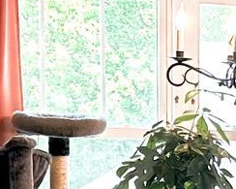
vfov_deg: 7.7
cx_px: 382
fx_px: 1375
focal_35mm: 197
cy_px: 288
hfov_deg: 9.5
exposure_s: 1/120
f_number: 1.78
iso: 125
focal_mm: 6.86
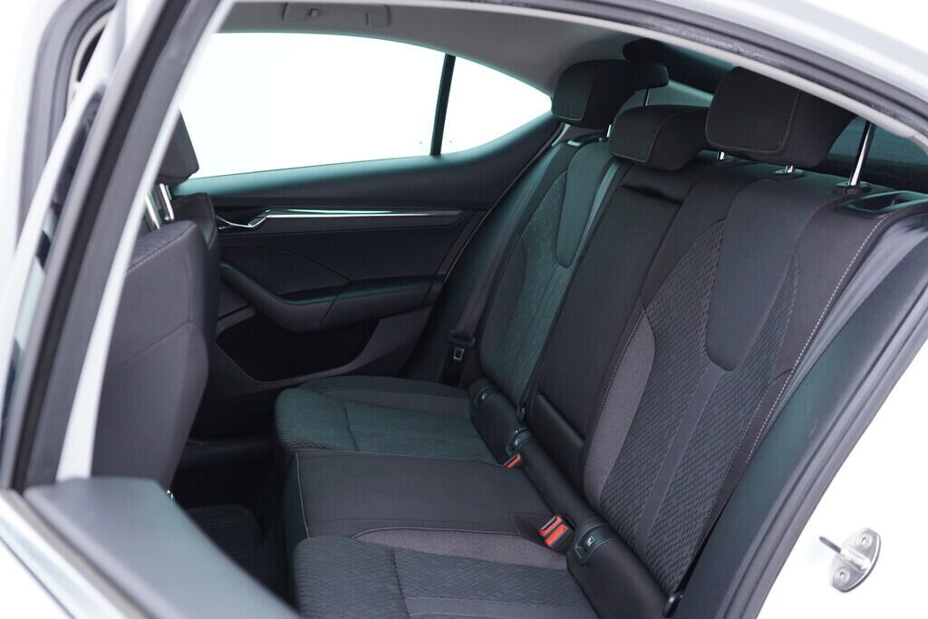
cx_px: 464
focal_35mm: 36
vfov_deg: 36.9
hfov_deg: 53.1
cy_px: 310
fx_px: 928
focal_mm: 24
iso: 250
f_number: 2.8
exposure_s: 1/40
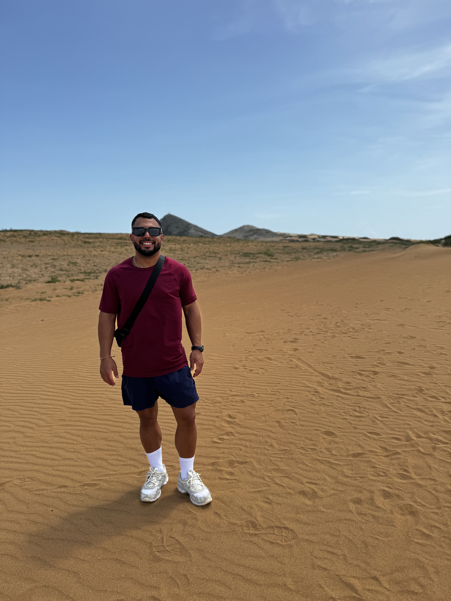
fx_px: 417
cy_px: 300
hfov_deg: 56.8
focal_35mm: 24
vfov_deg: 71.6
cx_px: 226
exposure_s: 1/5814
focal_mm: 6.76
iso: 80
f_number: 1.78
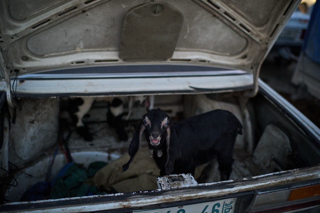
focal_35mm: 35
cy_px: 106
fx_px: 311
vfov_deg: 37.9
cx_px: 160
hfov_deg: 54.4
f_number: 1.6
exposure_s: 1/500
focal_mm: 35
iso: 2500
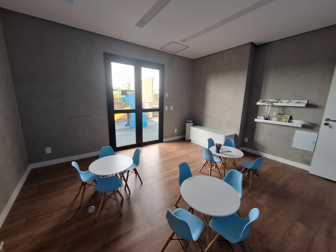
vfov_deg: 89.9
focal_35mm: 13
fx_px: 126
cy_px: 126
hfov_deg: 106.2
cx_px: 168
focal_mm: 1.74
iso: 64
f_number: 2.2
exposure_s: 1/40
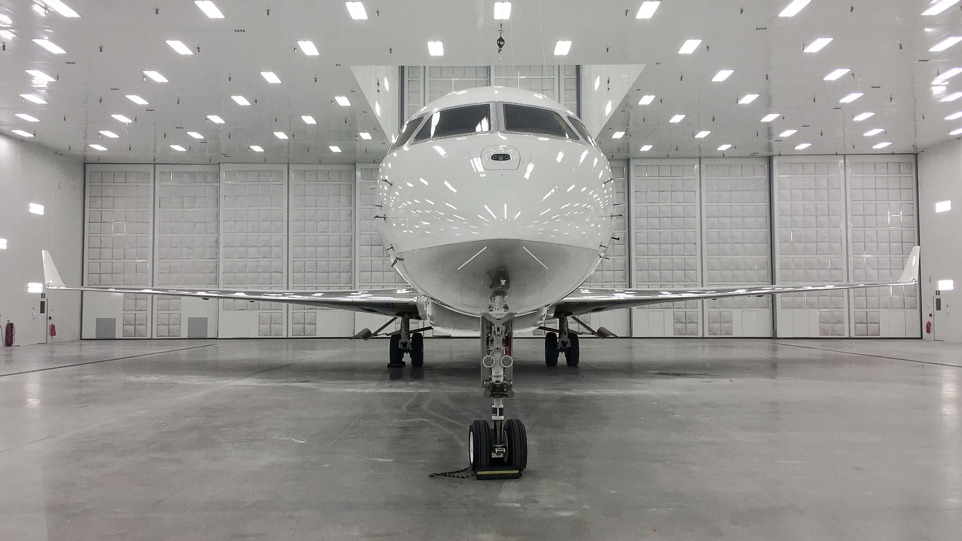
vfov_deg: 36.7
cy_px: 264
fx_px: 816
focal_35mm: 32
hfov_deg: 61.0
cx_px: 479
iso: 64
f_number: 2.2
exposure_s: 1/120
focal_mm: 4.15
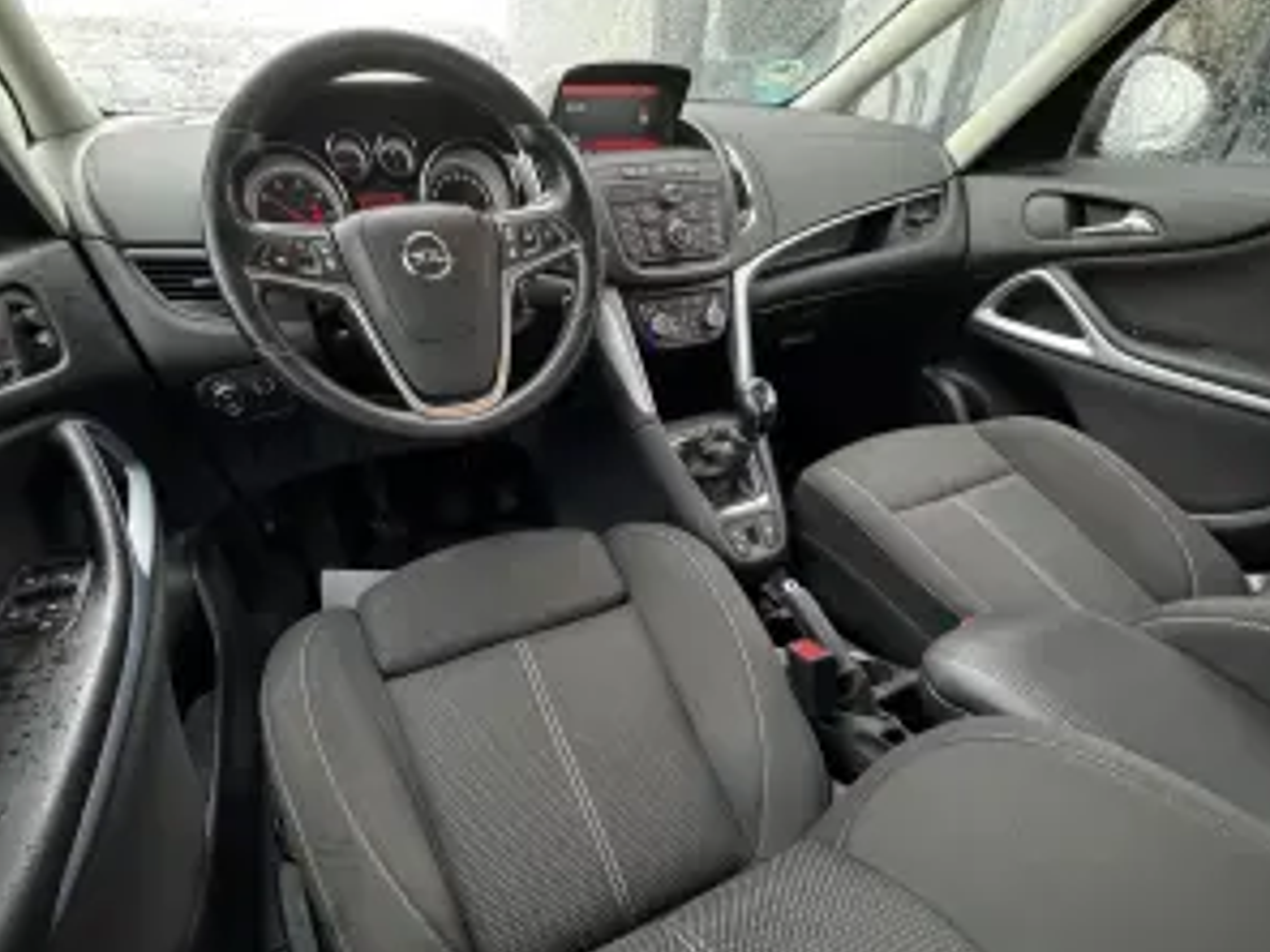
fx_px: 624
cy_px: 557
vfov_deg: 74.1
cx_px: 614
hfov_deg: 91.0
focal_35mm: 17
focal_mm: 2.22
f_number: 2.2
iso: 1250
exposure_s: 1/60
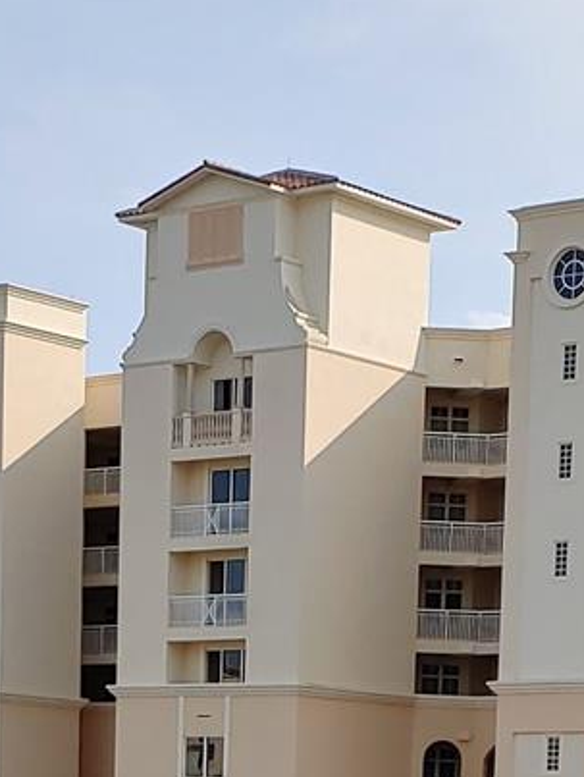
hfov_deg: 12.5
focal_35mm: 119
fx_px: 2673
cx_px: 256
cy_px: 1112
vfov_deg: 15.4
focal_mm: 4.23
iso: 50
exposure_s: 1/2273
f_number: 1.5
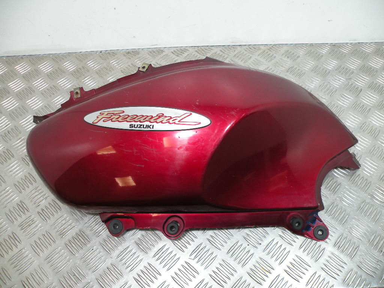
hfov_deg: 65.3
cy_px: 144
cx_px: 192
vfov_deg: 51.4
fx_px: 300
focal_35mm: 27
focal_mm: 4.7
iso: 72
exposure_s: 1/59.6
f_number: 2.8
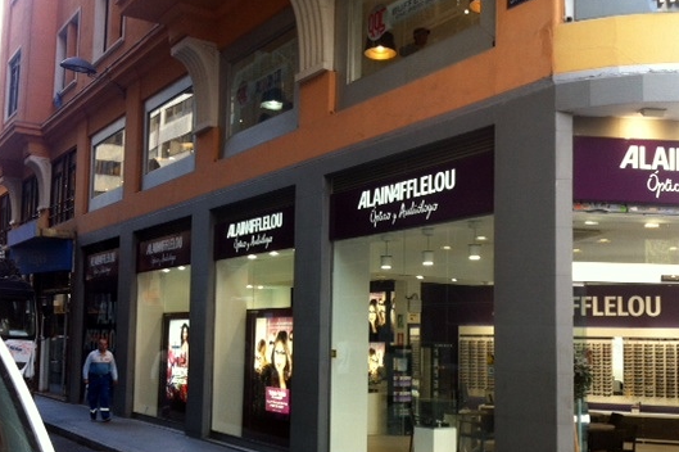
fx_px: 829
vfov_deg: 30.4
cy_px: 280
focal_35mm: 44
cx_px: 354
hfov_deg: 44.5
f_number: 2.8
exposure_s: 1/60
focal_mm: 3.85
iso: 80
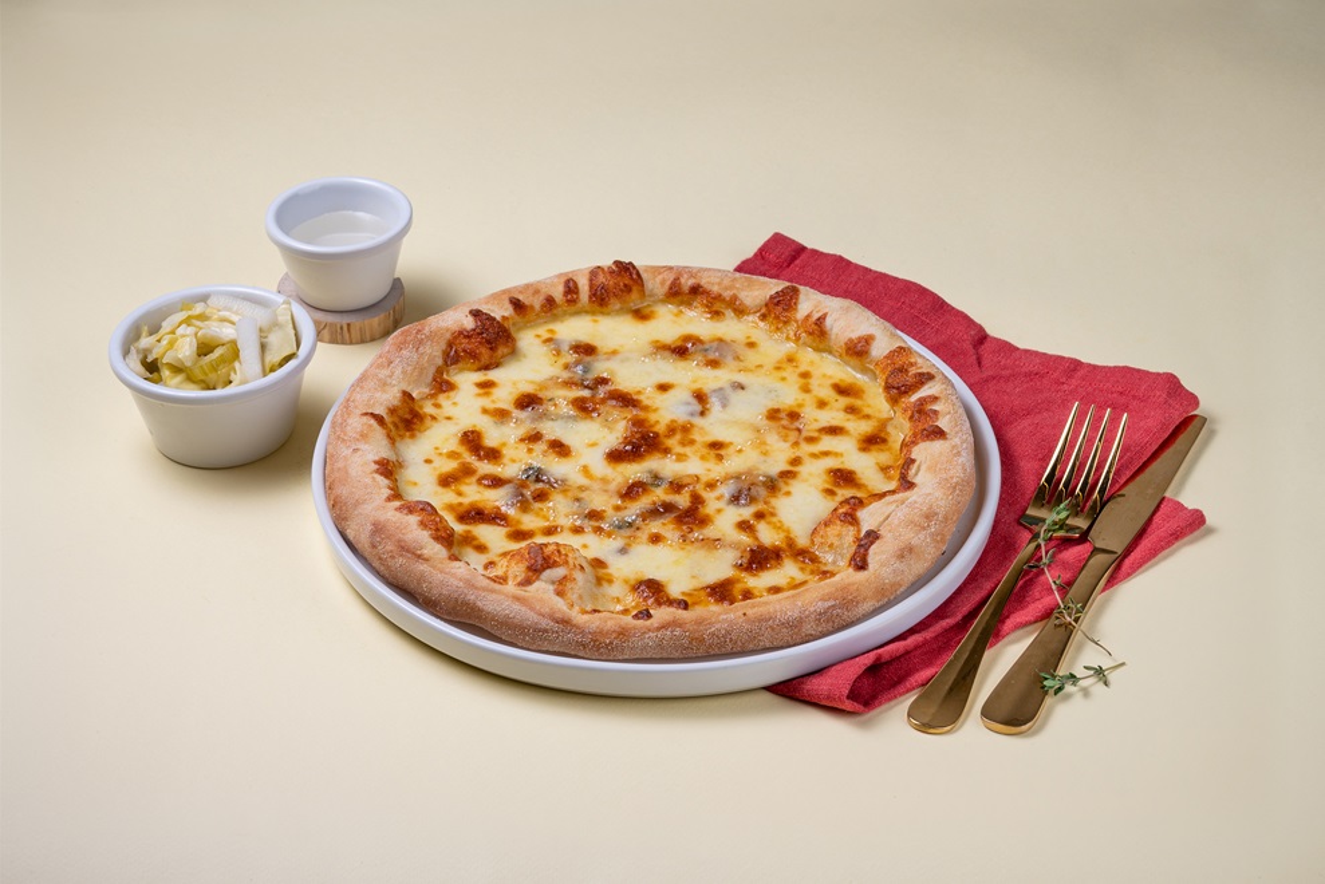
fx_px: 3865
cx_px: 662
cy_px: 442
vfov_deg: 13.0
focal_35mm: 105
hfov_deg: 19.5
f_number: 11
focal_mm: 70
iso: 125
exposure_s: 1/125
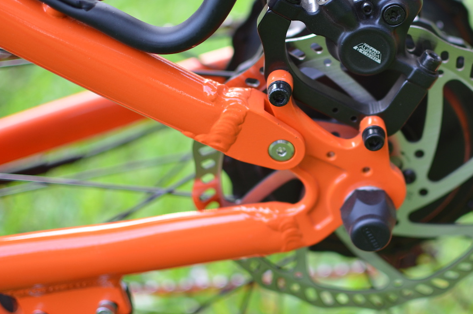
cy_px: 102
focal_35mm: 77
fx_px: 1006
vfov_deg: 17.7
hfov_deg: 26.2
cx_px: 343
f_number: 1.8
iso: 320
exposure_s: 1/160
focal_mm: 35
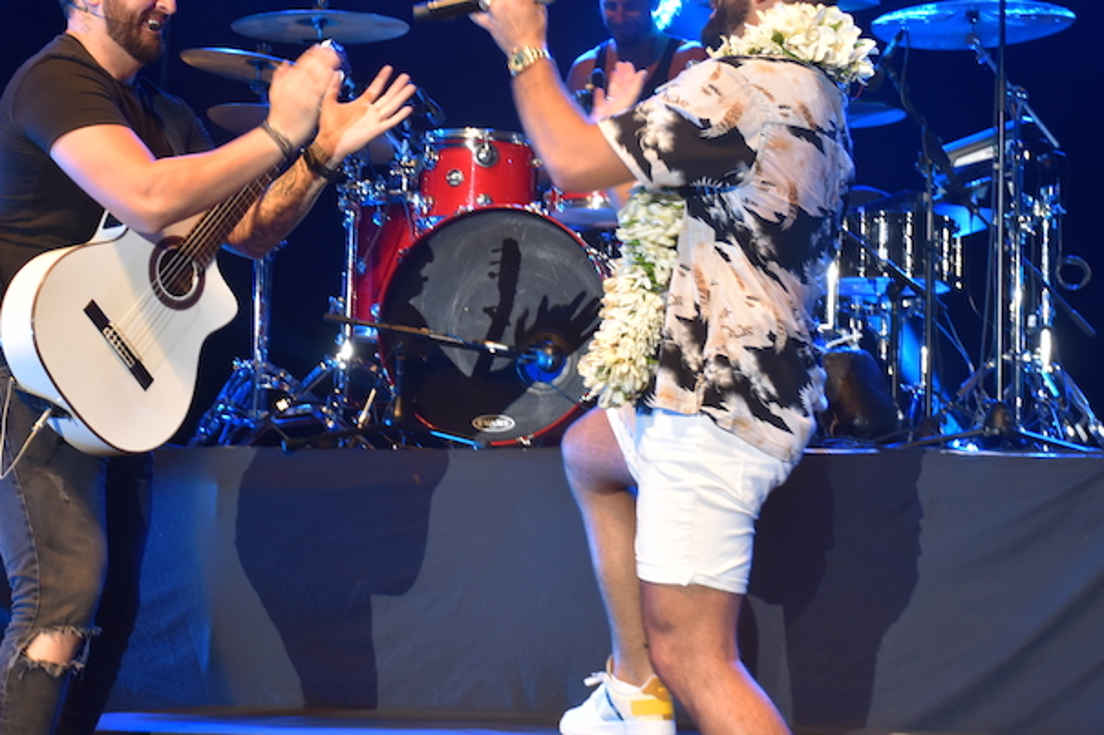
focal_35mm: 85
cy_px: 238
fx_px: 2605
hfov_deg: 23.9
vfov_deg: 16.0
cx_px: 523
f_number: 4.2
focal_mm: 38
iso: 640
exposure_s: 1/60
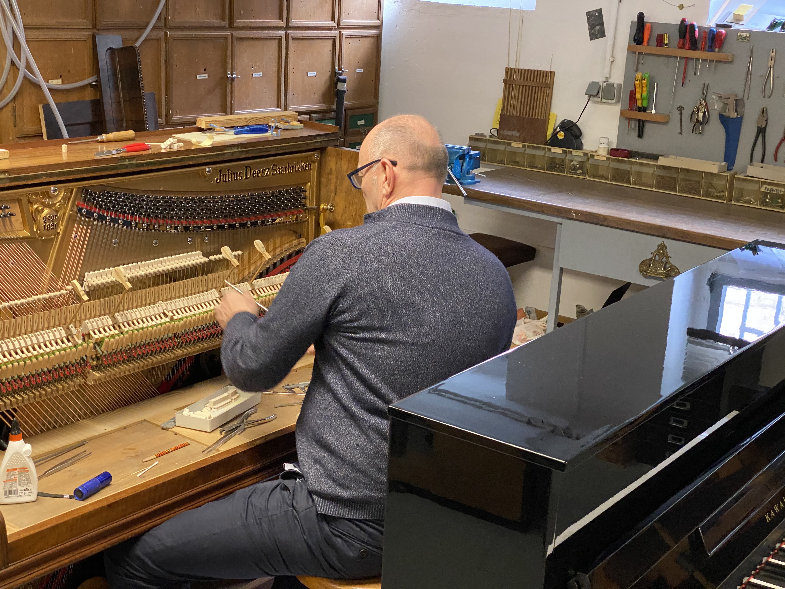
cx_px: 392
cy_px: 294
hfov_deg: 36.8
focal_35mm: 52
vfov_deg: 28.0
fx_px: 1179
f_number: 2
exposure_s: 1/50
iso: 500
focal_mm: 6
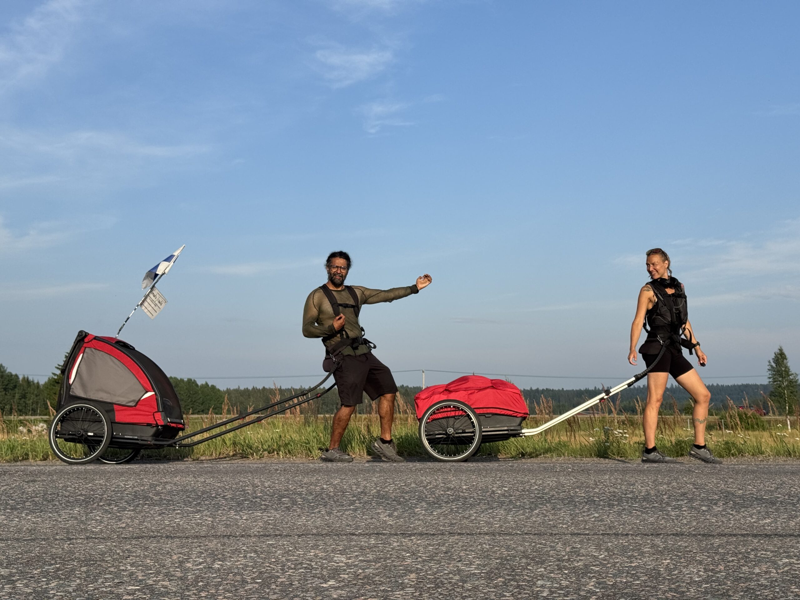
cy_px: 300
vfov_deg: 30.3
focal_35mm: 48
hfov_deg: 39.7
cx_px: 400
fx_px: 1109
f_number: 1.78
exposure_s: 1/4049
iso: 64
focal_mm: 6.76
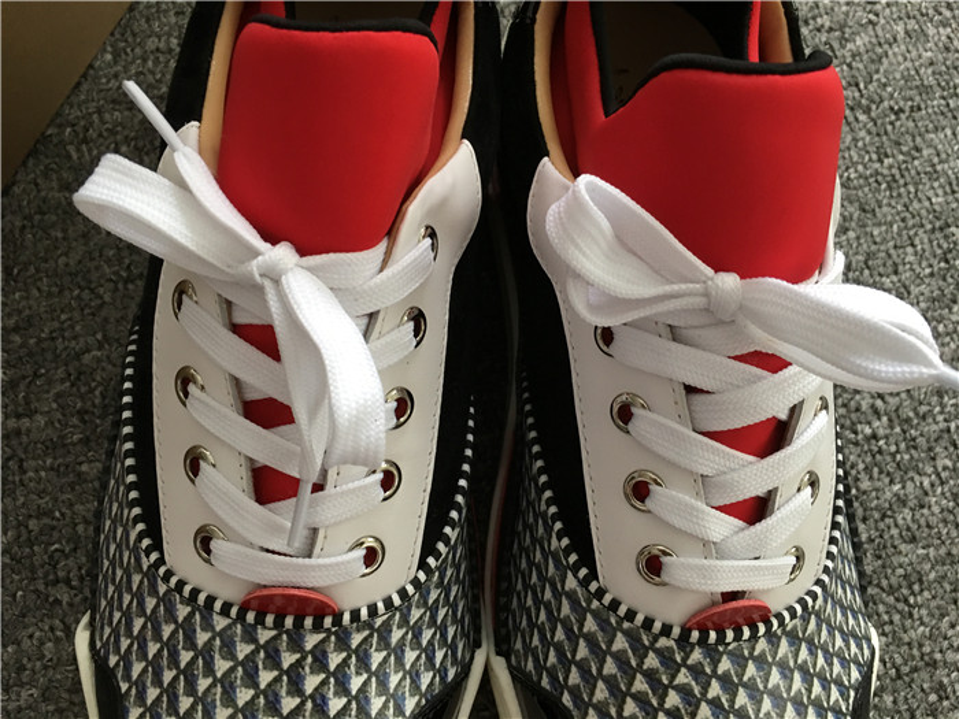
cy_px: 360
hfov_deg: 61.7
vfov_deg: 48.2
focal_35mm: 29
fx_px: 803
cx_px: 480
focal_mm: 4.15
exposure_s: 1/17
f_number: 2.2
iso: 64
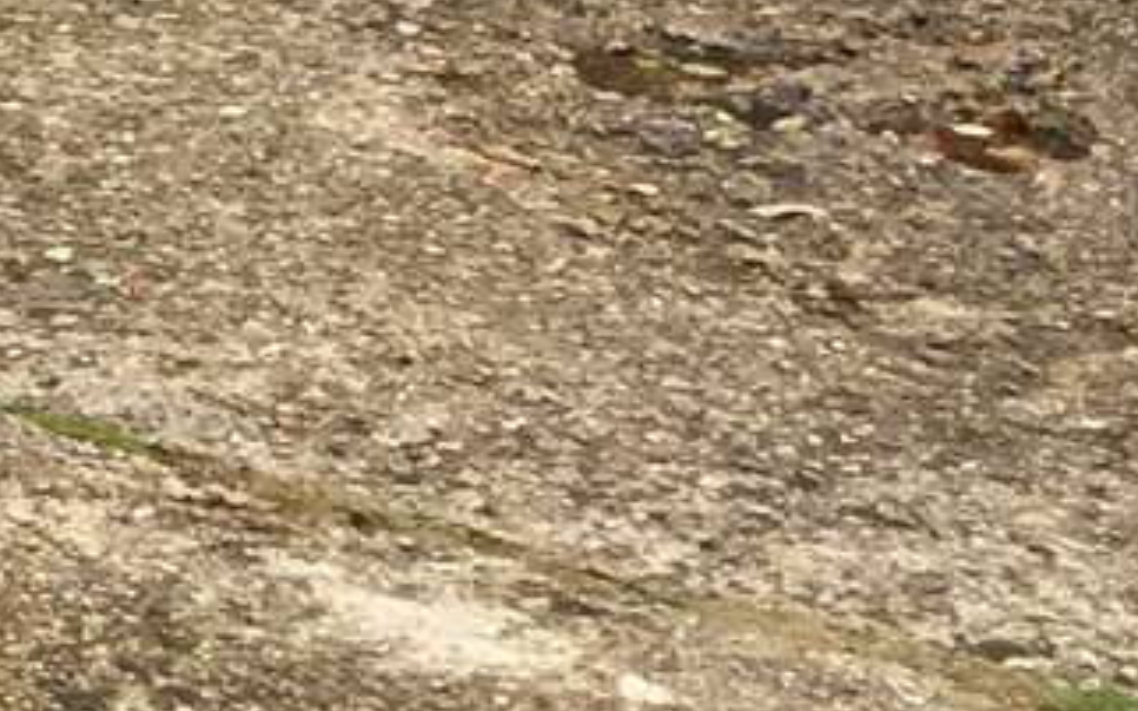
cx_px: -2184
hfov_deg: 9.0
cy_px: -216
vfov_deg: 6.8
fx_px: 5922
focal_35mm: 191
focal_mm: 4.15
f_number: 2.2
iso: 32
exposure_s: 1/255
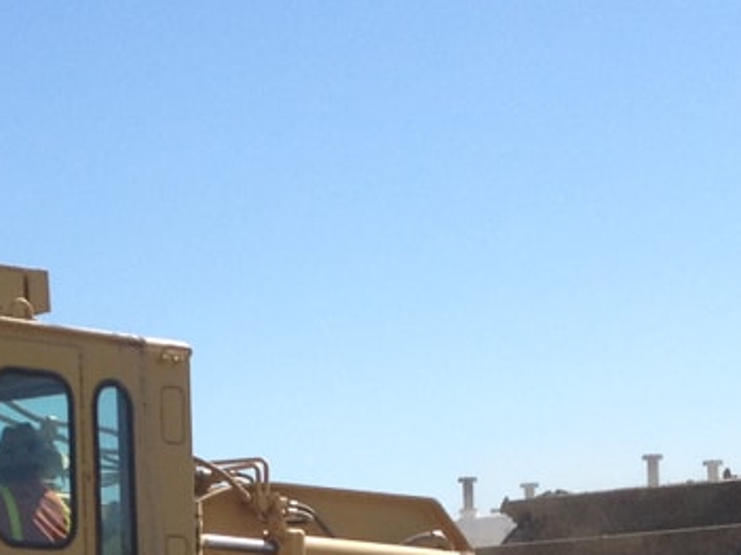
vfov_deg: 10.9
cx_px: 83
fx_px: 2846
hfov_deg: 14.7
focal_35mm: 133
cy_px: 732
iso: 64
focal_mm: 4.28
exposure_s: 1/1783
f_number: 2.4
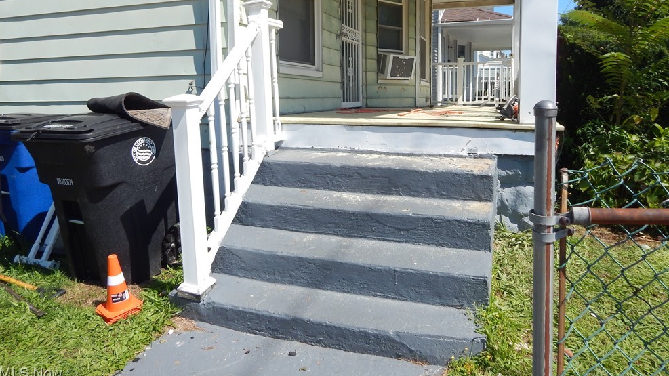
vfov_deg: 43.8
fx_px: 461
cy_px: 128
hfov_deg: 71.9
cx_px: 342
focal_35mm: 26
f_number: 3
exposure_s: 1/1250
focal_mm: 4
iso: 125
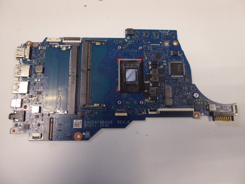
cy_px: 92
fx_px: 177
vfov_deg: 54.9
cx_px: 122
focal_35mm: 25
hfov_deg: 69.4
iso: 400
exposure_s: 1/60
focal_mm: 4.3
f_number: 3.3
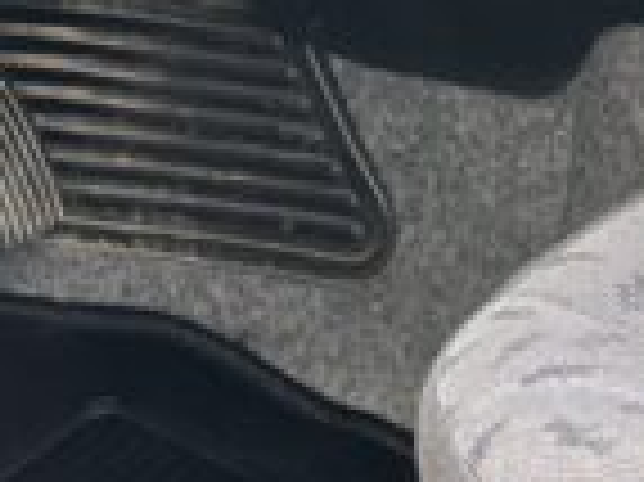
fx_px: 4982
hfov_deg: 7.3
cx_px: 784
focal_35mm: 268
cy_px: -640
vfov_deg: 5.4
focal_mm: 6.86
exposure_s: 1/146
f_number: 1.78
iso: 80
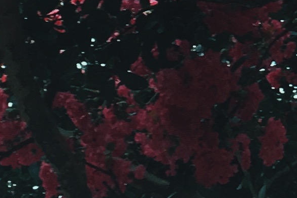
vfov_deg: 6.0
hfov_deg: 9.7
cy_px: -456
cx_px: 381
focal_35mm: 208
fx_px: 1716
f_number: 2.2
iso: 25
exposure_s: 1/60
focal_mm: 4.15
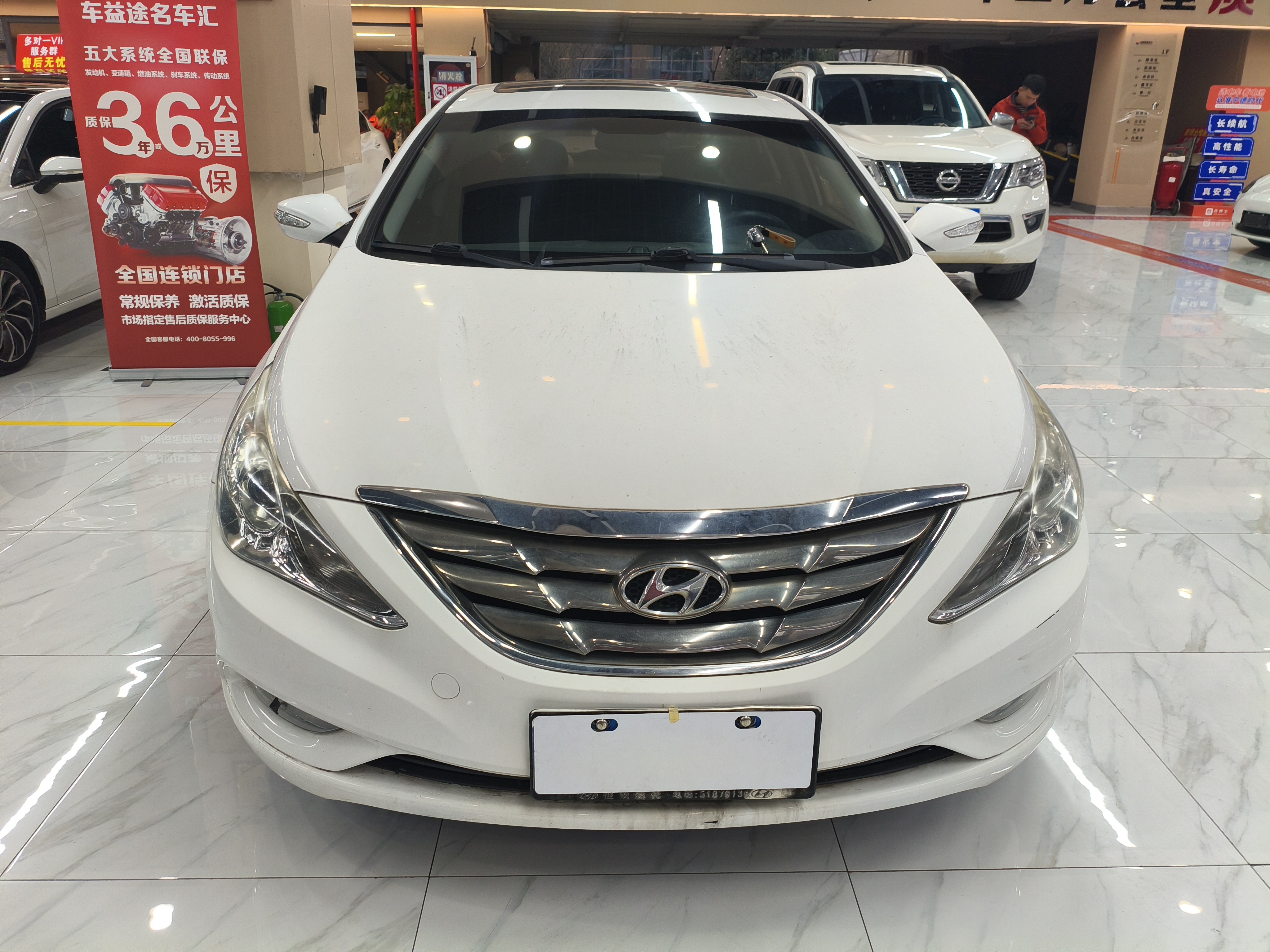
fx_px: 954
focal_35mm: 26
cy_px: 476
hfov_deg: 67.3
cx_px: 635
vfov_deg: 53.1
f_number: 1.5
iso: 80
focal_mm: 4.94
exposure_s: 1/100
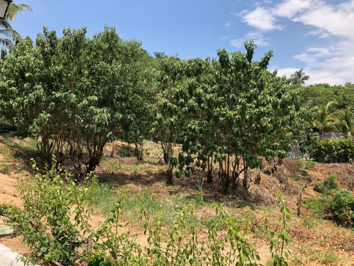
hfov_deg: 63.4
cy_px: 133
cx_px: 177
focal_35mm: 28
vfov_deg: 49.8
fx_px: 286
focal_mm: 3.99
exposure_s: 1/1171
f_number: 1.8
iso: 20
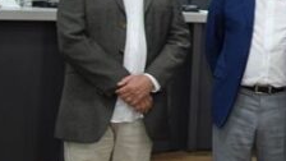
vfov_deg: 8.9
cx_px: 456
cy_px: 3
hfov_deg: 14.6
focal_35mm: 135
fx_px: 1024
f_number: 4
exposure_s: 1/60
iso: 1800
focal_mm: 26
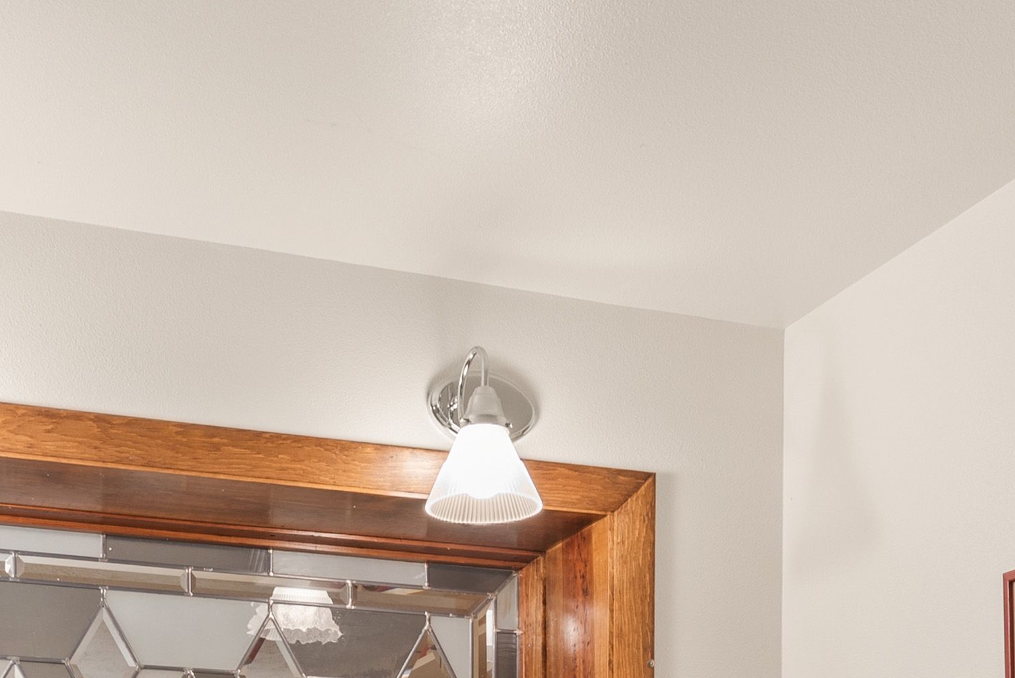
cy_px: 1085
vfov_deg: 17.5
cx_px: 512
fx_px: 1918
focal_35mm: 68
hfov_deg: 29.6
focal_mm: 17
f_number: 7.1
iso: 100
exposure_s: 2.5
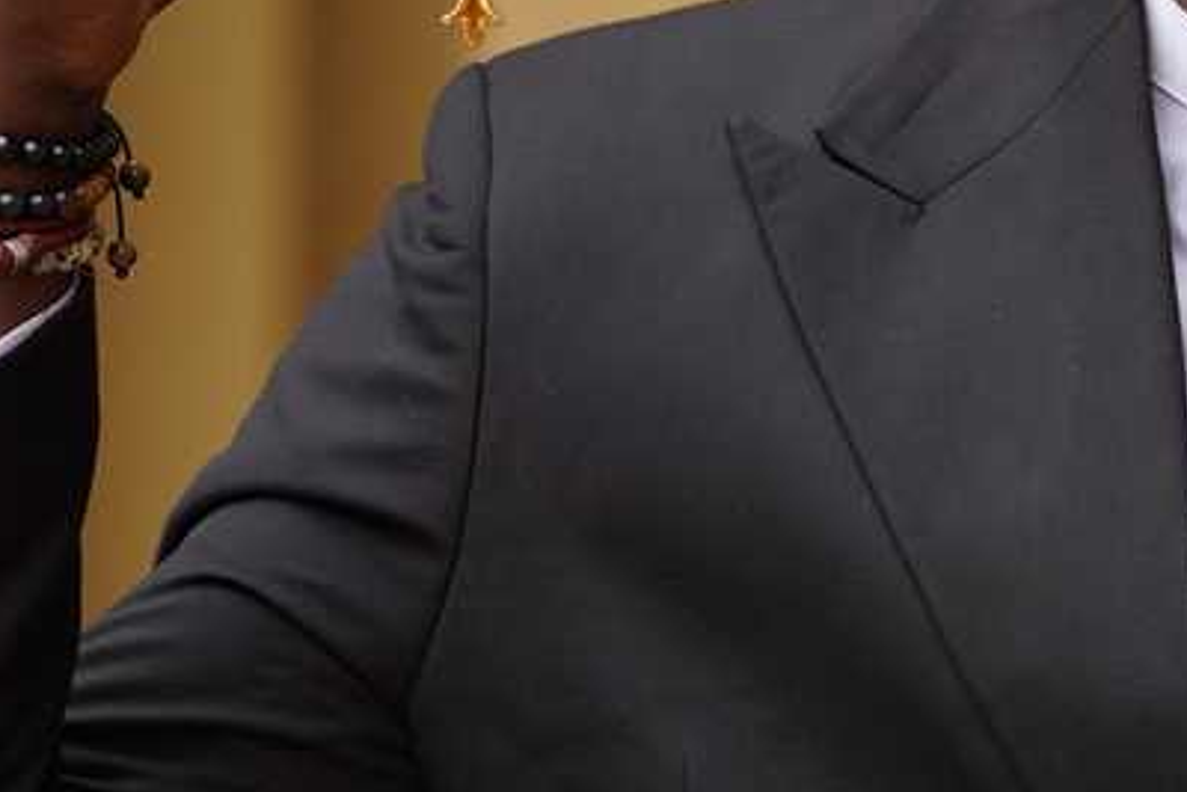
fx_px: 15502
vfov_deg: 2.9
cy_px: -88
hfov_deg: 4.4
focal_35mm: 470
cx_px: 1157
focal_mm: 168
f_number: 4.5
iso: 500
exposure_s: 1/800
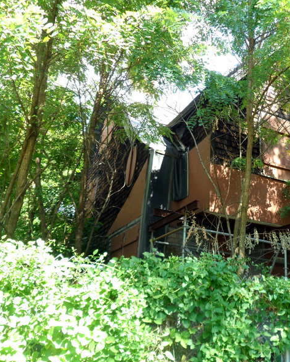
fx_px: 397
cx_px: 212
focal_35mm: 37
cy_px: 181
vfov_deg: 49.1
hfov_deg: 39.2
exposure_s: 1/45
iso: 80
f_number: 3.1
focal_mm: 4.9
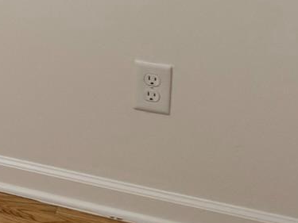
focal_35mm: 131
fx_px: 1127
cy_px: -236
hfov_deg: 11.8
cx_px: -455
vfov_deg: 10.3
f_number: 1.78
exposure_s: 1/60
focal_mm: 6.76
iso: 160
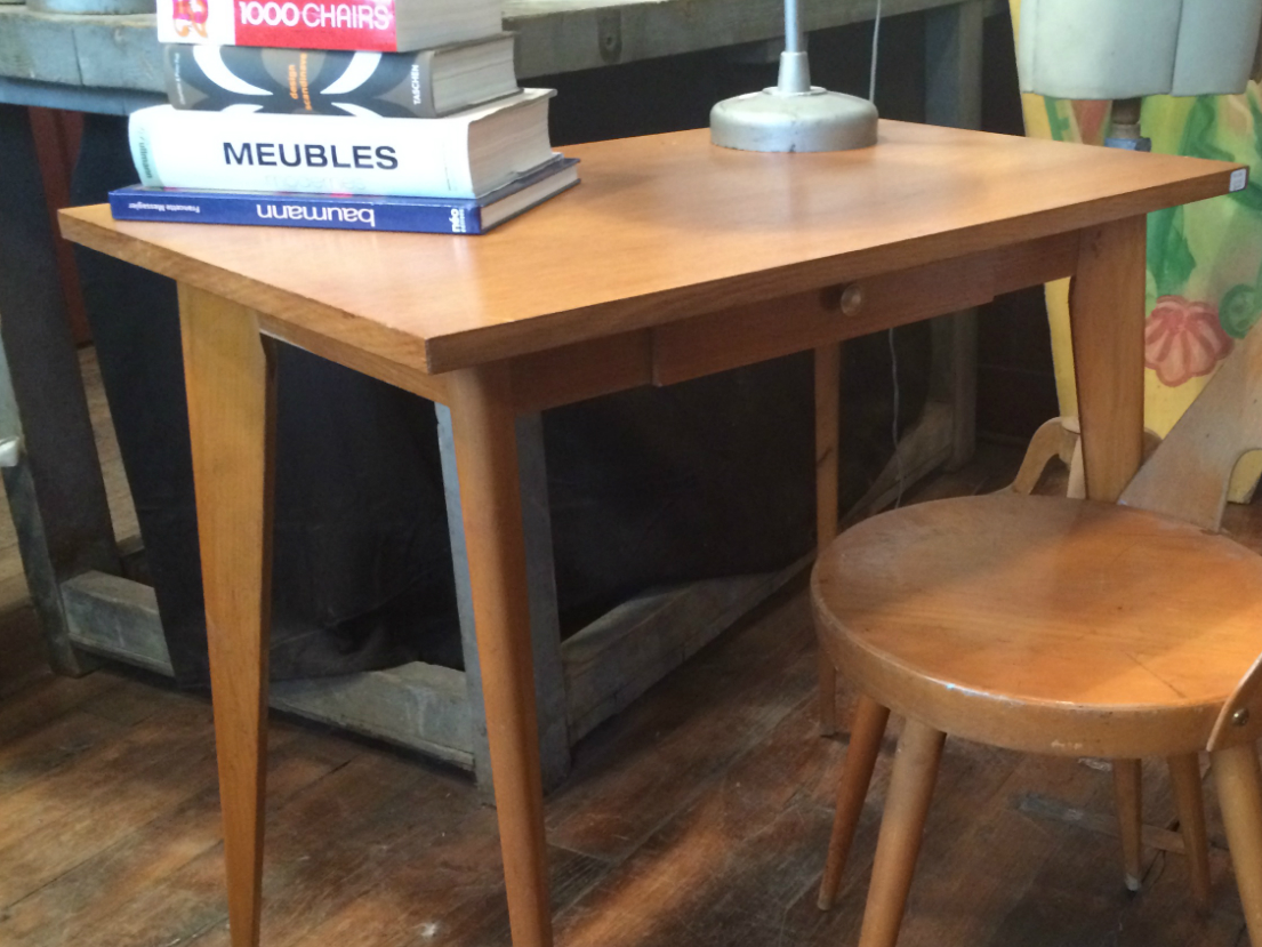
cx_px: 790
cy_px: 593
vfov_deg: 34.2
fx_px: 1531
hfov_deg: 44.4
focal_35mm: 42
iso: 320
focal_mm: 4.15
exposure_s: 1/15
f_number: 2.2
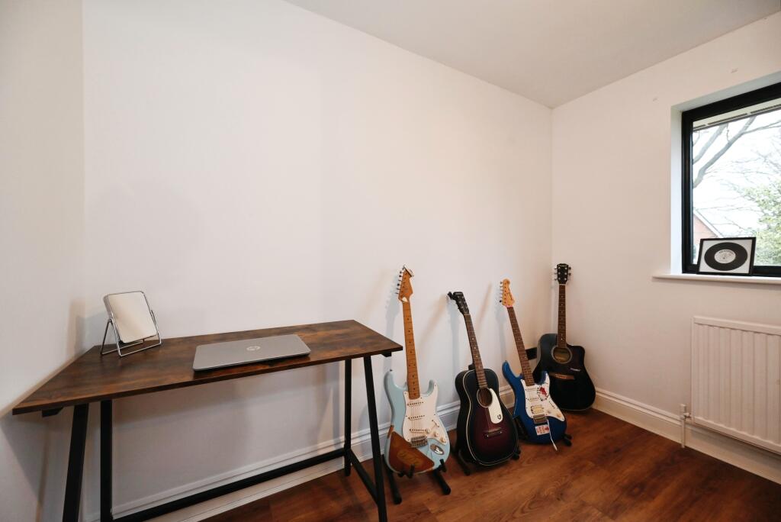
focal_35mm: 14
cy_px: 261
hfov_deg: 104.2
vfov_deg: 81.3
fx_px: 304
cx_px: 390
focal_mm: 14
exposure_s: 1/40
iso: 1000
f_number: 5.6
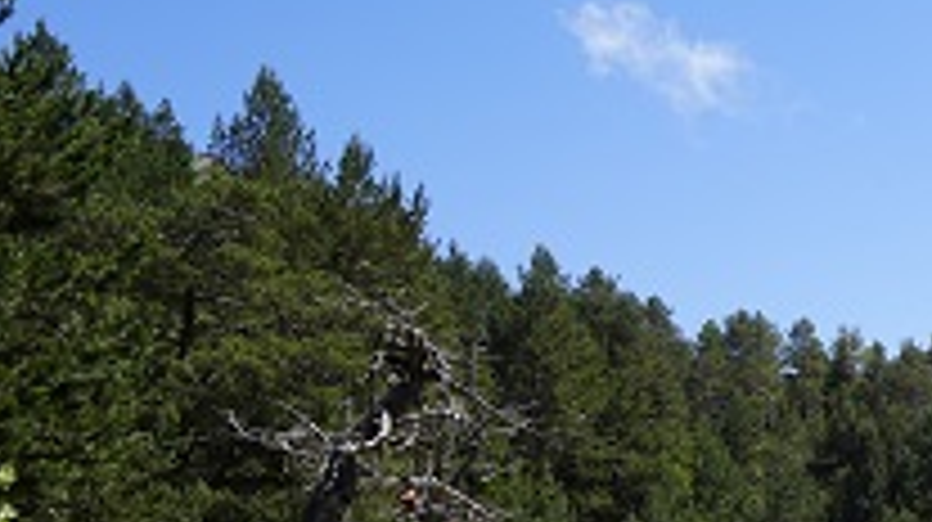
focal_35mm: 73
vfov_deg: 16.0
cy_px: 585
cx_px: 1315
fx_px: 1802
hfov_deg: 24.1
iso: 100
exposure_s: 1/160
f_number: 10
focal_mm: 24
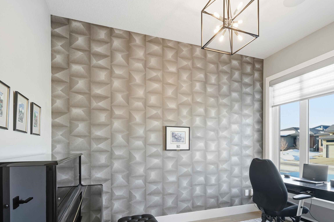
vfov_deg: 58.9
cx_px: 177
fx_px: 192
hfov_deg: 82.1
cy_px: 147
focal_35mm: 21
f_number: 8
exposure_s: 1/30
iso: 100
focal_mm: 15.5
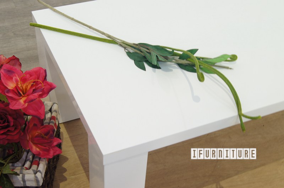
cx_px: 142
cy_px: 94
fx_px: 414
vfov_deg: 25.7
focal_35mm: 52
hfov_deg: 37.9
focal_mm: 35
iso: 200
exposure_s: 1/4
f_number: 10
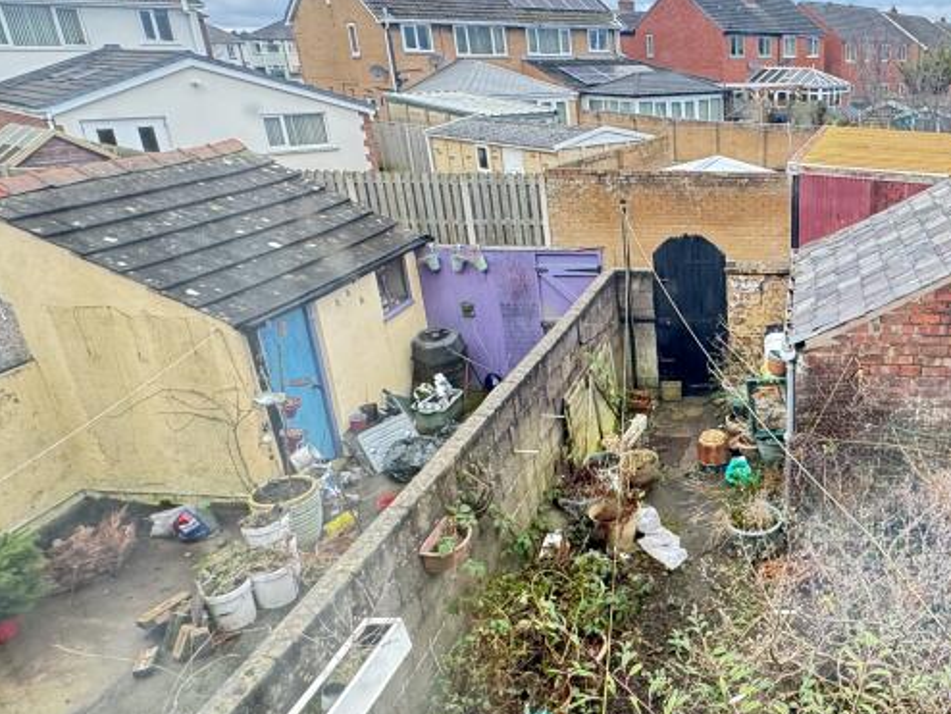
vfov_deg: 48.3
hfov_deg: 56.0
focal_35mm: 29
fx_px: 797
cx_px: 795
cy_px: 368
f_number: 2.2
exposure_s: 1/99
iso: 250
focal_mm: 2.22
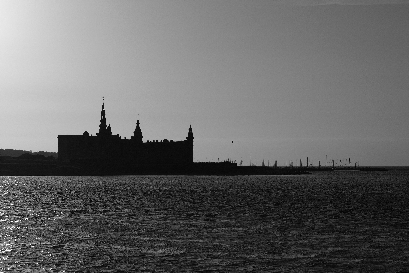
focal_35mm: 84
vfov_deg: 16.3
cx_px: 204
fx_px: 954
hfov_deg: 24.2
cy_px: 136
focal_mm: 56
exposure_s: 1/3800
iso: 200
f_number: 5.6
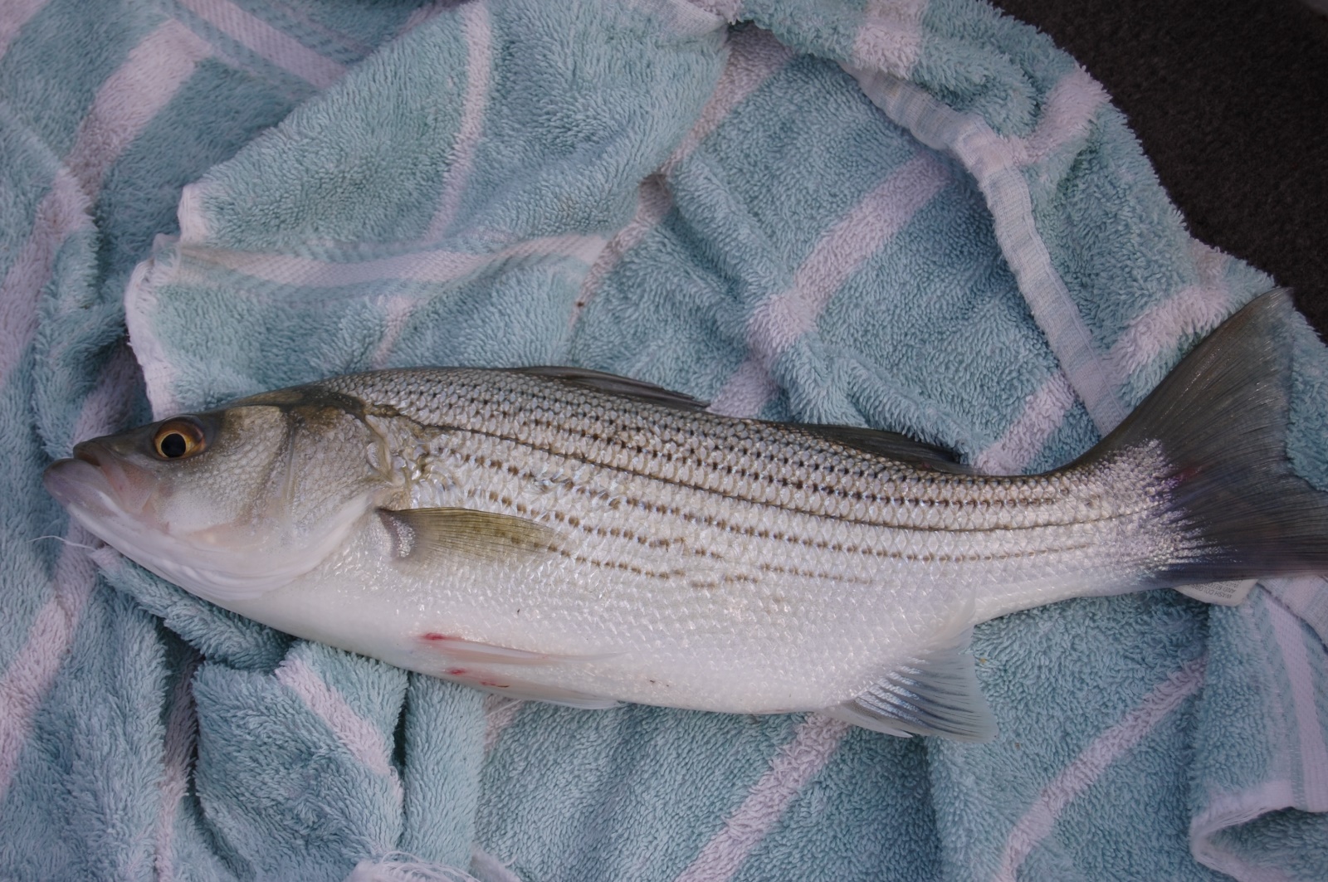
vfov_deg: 16.5
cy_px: 441
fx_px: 3040
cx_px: 664
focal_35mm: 82
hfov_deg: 24.6
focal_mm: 55
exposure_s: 1/1000
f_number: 5.6
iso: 200
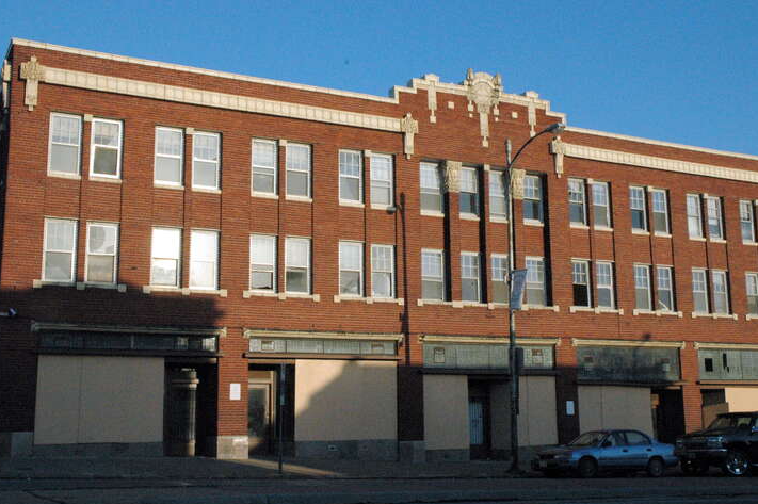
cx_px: 410
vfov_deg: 29.5
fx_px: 959
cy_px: 249
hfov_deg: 43.1
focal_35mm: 46
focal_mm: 27
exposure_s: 1/1000
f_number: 16
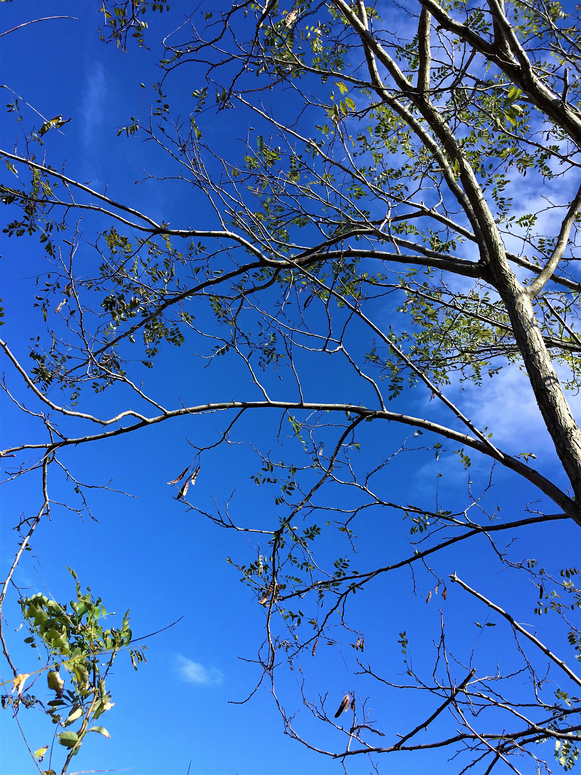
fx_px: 694
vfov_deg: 58.4
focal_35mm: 31
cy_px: 388
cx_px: 290
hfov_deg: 45.4
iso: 25
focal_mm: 3.3
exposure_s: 1/1018
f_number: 2.4
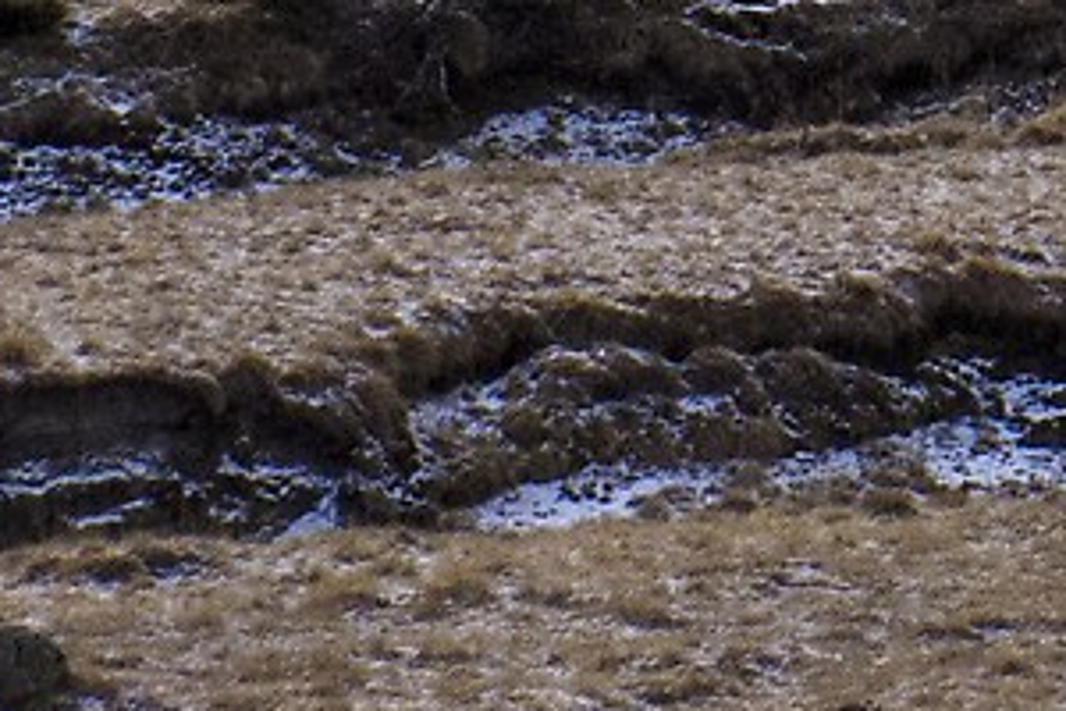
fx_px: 21289
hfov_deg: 2.8
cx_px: 2903
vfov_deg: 1.9
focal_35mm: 719
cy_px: -1824
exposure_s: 1/1000
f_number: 13
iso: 800
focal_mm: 60
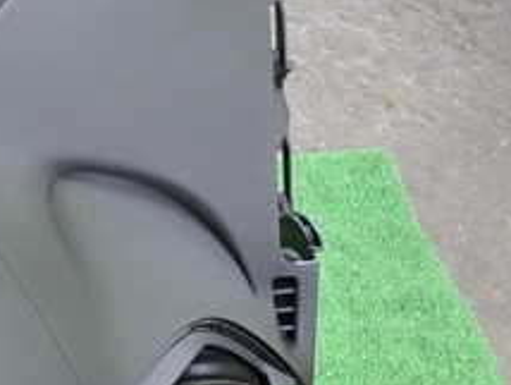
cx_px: -201
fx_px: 1034
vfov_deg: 21.0
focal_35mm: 70
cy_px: 263
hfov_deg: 23.5
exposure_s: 1/30
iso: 320
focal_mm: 4.5
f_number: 2
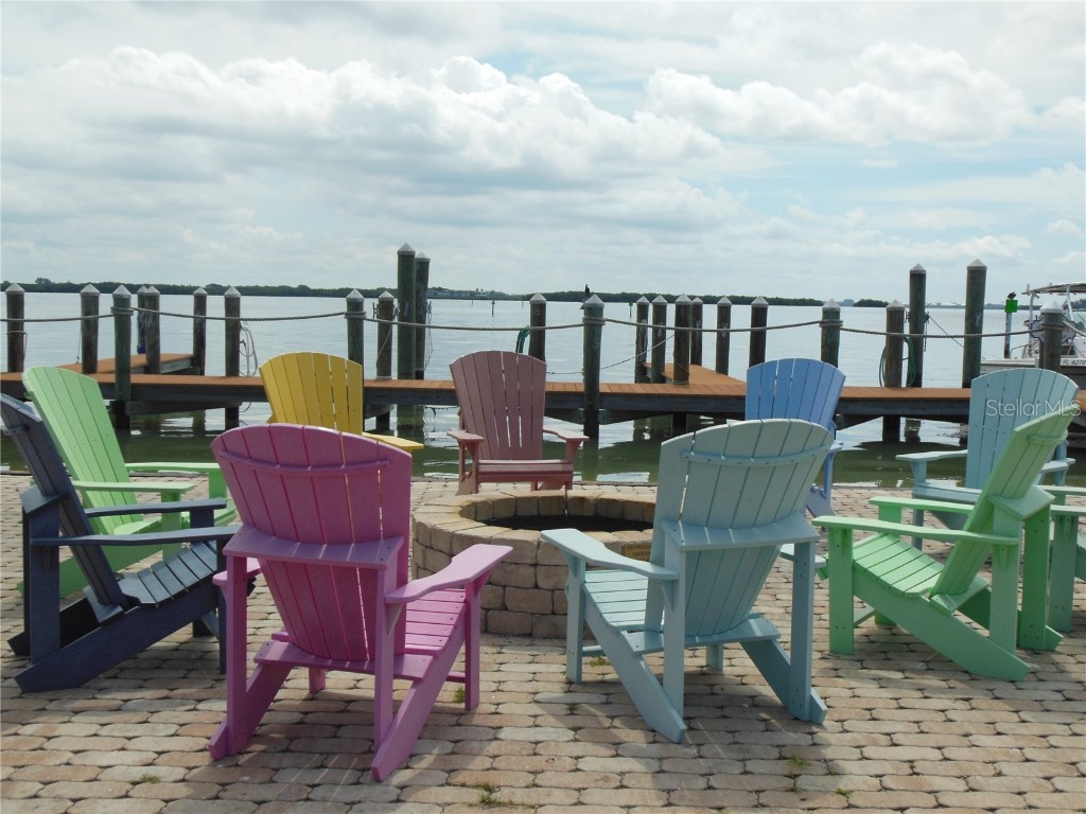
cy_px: 407
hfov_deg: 43.9
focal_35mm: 43
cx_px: 543
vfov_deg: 33.6
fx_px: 1349
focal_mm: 7.7
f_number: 3.8
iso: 125
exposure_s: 1/1500
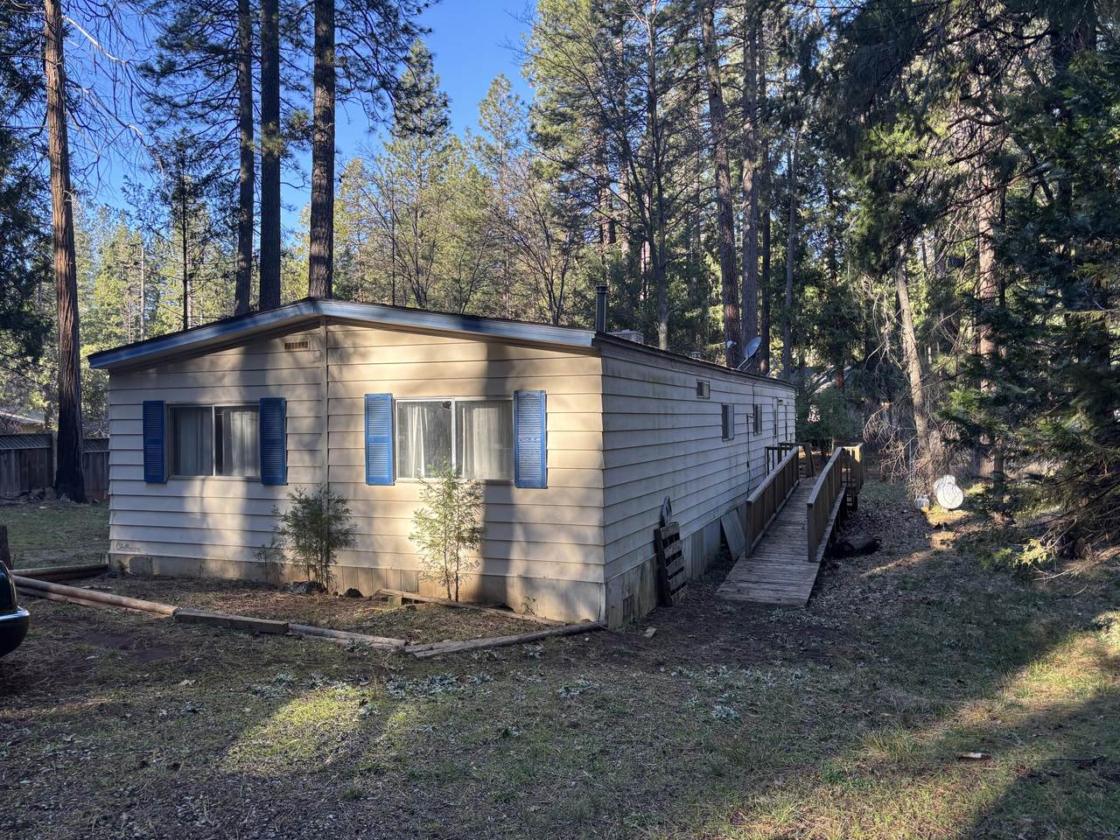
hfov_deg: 67.3
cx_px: 560
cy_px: 420
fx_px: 841
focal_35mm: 26
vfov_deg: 53.1
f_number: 1.6
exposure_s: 1/247
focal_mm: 5.96
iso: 40
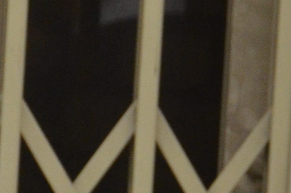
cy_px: 30
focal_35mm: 862
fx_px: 6953
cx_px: 81
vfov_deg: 1.6
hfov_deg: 2.4
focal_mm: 75
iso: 1000
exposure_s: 1/30
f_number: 5.3
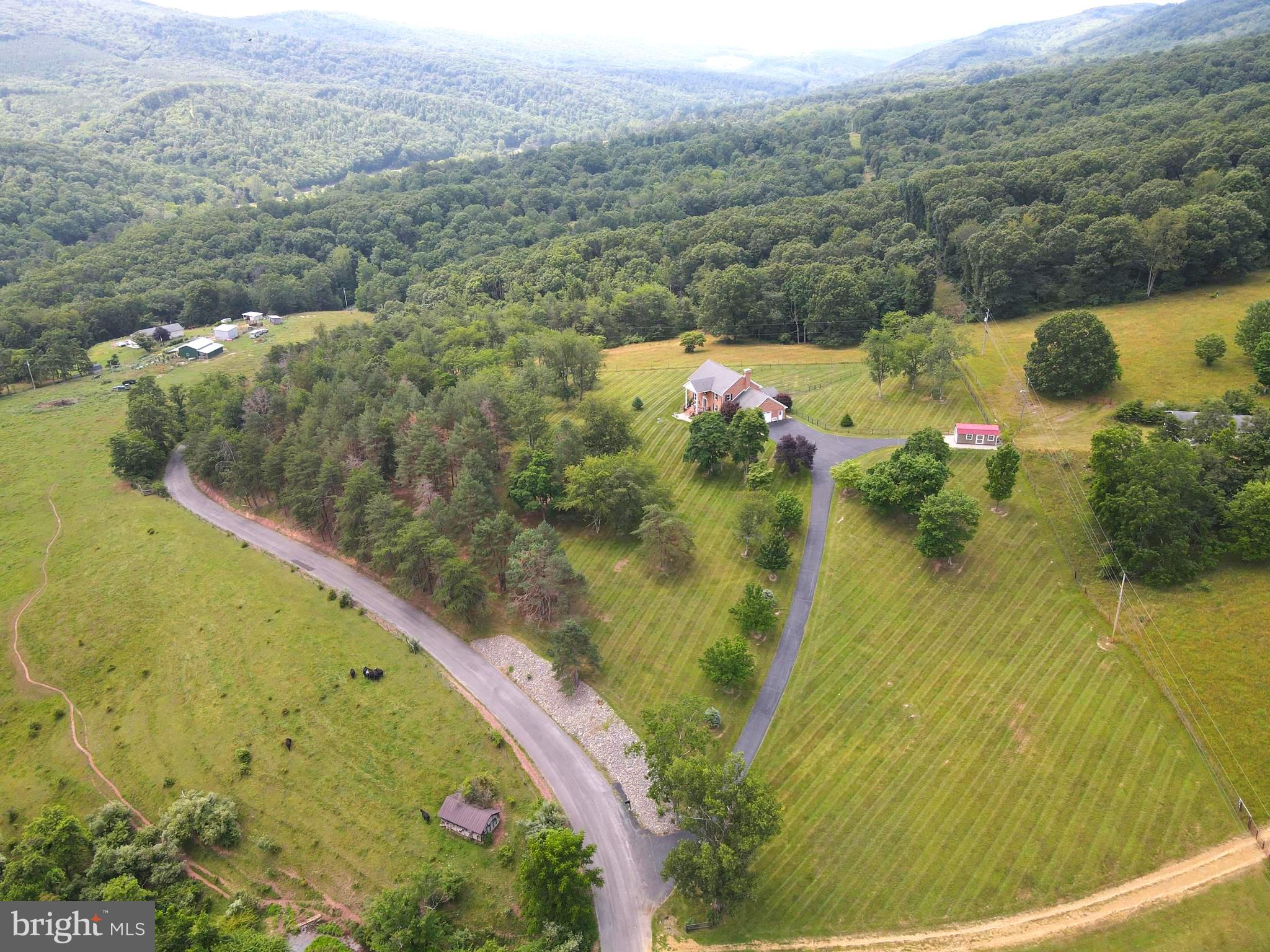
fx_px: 881
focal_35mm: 24
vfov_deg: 56.8
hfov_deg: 71.6
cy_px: 476
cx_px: 635
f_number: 2.8
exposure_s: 1/200
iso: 100
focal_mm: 4.5
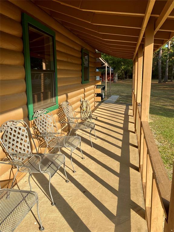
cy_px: 116
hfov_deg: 53.1
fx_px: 174
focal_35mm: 26
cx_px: 87
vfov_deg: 67.3
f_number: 1.8
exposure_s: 1/1147
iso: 32
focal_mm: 4.25
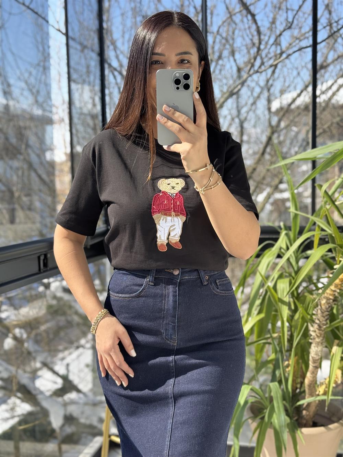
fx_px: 634
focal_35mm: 48
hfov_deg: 30.3
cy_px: 228
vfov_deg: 39.7
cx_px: 172
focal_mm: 6.76
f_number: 1.78
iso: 64
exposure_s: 1/544
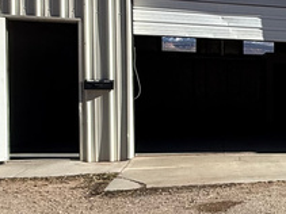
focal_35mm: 68
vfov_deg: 21.6
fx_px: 562
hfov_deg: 21.6
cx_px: 476
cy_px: 114
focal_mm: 2.22
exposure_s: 1/2165
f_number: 2.2
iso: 50
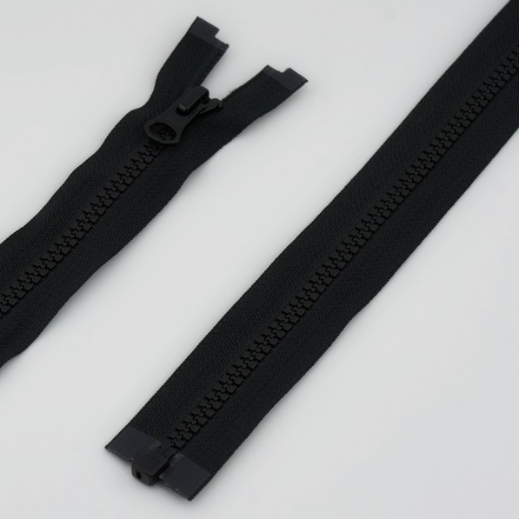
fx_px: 1792
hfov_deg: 16.4
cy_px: 260
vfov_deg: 16.5
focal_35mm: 106
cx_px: 180
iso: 200
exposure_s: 1/250
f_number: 9
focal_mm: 55
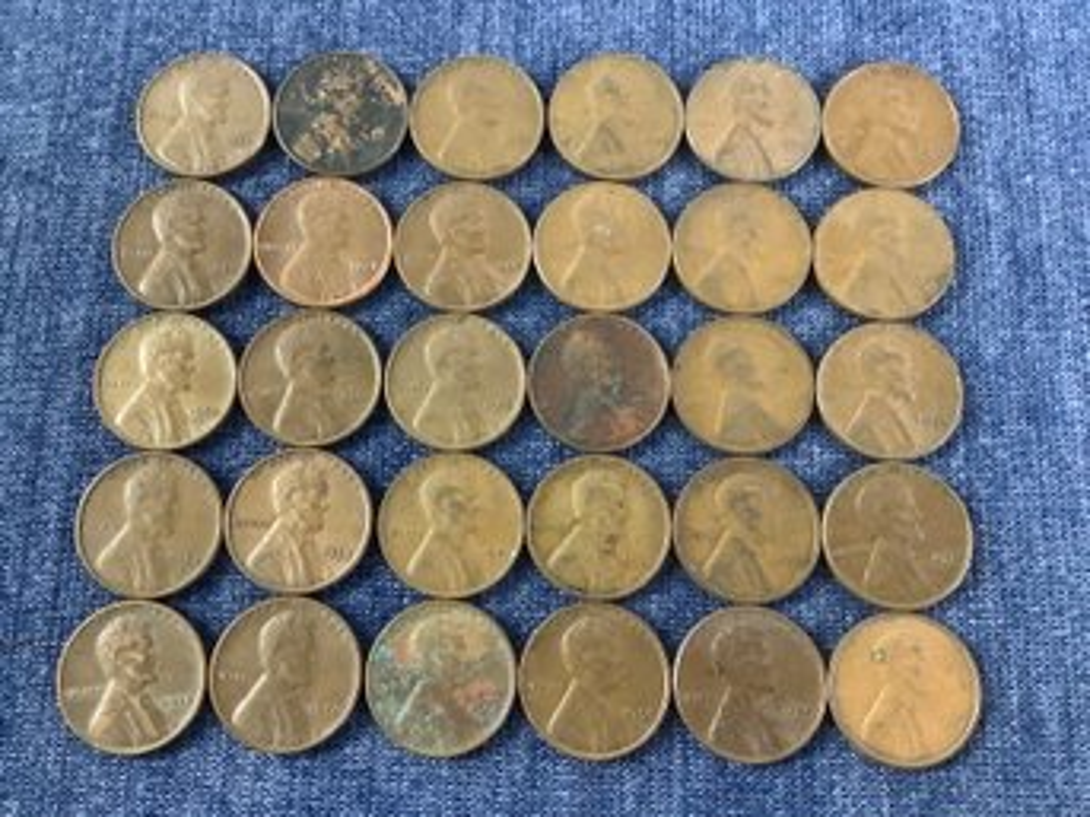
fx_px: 976
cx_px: 545
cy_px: 408
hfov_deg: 58.4
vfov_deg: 45.4
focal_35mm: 31
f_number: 2.4
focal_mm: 3.3
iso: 320
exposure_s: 1/25
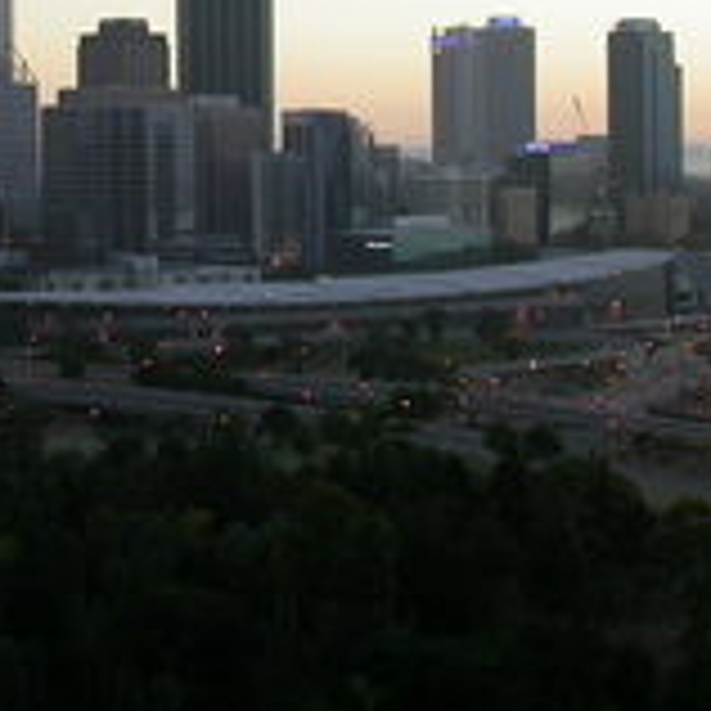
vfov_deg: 18.0
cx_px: 126
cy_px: 202
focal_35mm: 96
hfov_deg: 17.9
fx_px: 2231
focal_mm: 7.85
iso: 100
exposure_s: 1/63.4
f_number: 3.3
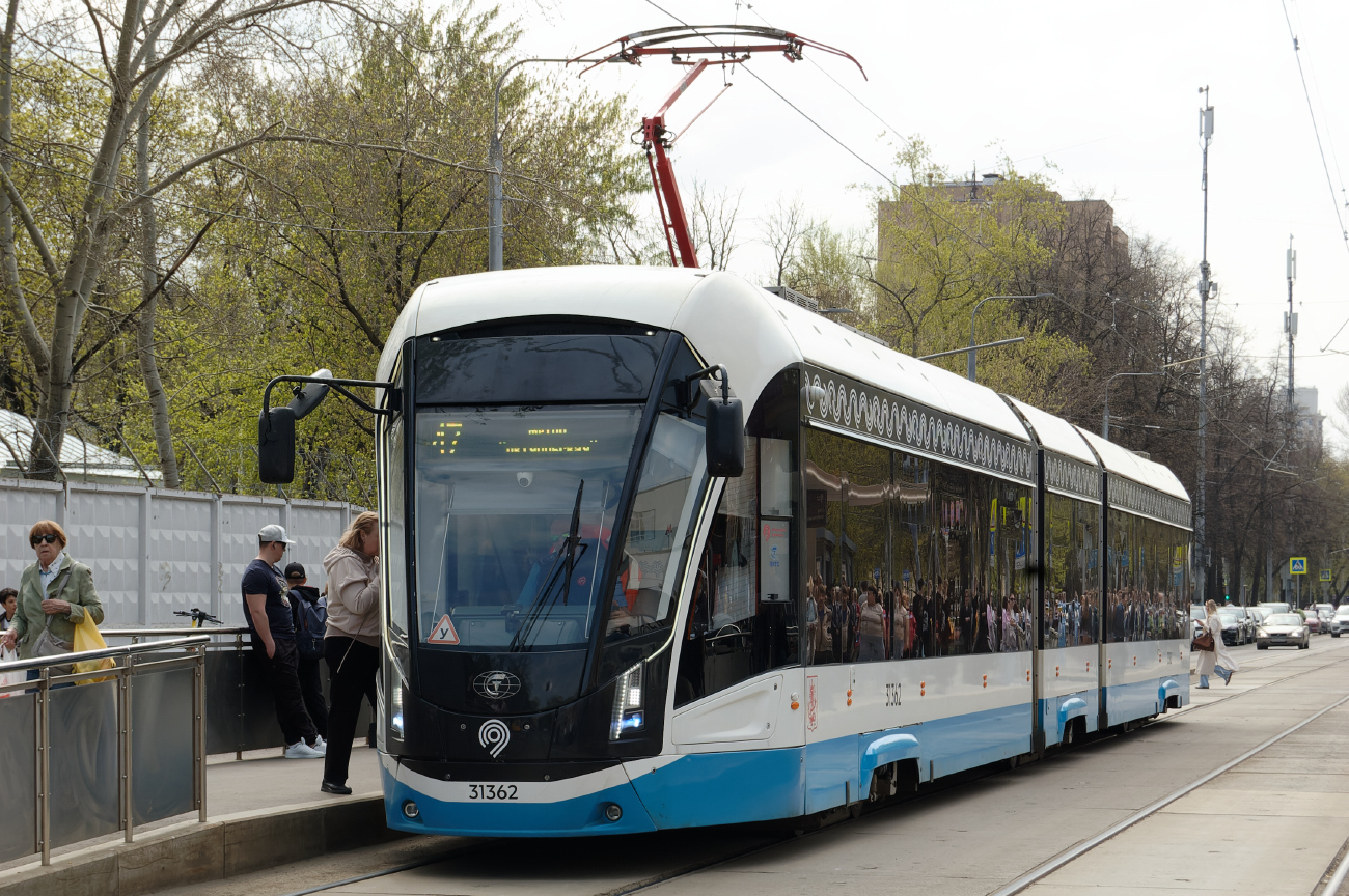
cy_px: 448
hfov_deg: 24.6
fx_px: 3088
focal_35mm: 82
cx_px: 674
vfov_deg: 16.5
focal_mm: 55
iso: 400
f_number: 9
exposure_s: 1/320
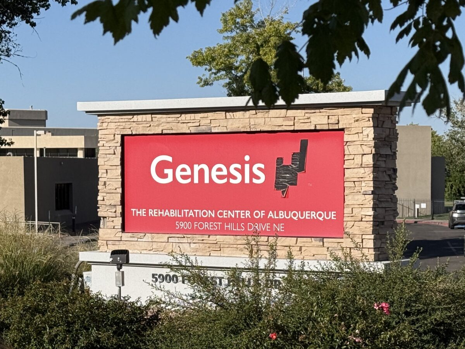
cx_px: 232
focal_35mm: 48
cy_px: 174
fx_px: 645
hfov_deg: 39.7
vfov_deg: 30.3
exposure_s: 1/8772
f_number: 1.78
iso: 64
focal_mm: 6.76
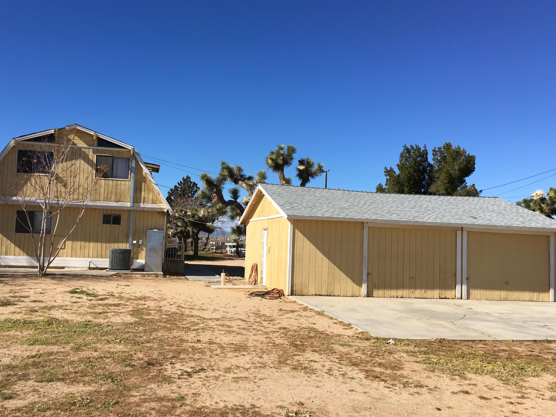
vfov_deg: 44.2
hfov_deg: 56.7
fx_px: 514
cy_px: 210
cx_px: 255
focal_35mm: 32
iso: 25
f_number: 2.2
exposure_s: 1/1923
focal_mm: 4.15
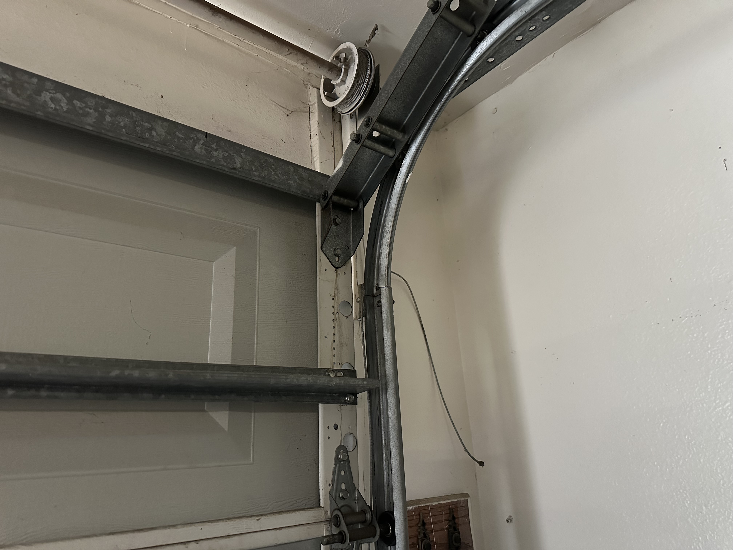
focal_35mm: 24
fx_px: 508
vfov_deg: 56.8
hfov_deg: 71.6
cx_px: 366
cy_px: 275
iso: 1000
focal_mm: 6.86
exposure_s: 1/40
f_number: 1.78
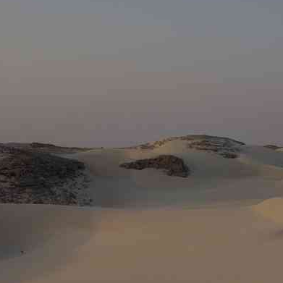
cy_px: 232
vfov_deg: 22.6
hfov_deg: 22.8
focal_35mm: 75
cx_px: 198
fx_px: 698
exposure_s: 1/125
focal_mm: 23.1
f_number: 6.7
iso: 100
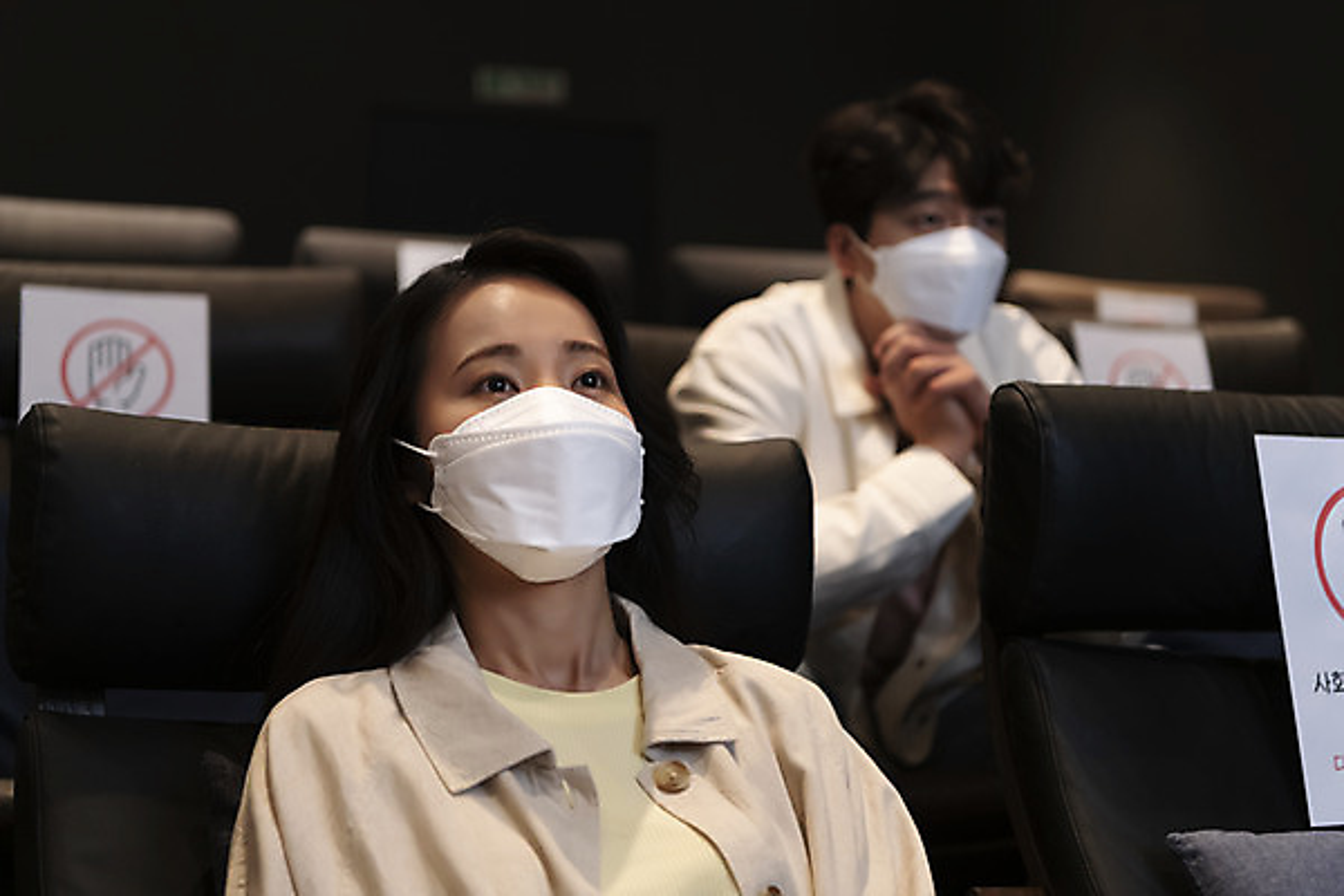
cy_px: 448
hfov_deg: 34.5
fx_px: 2165
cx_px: 672
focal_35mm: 58
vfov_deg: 23.4
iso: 1250
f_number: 2.8
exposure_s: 1/100
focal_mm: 58
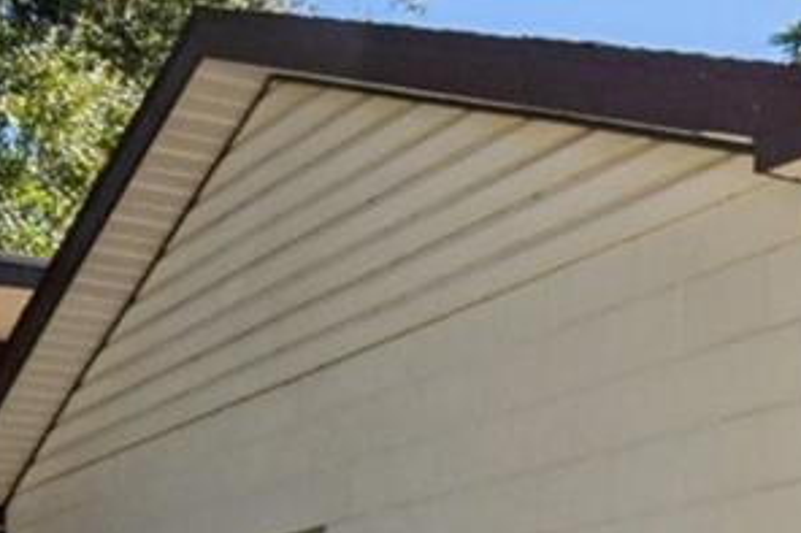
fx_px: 2046
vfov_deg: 14.5
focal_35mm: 92
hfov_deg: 21.2
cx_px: 839
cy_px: 574
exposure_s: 1/1000
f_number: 8
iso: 400
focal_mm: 17
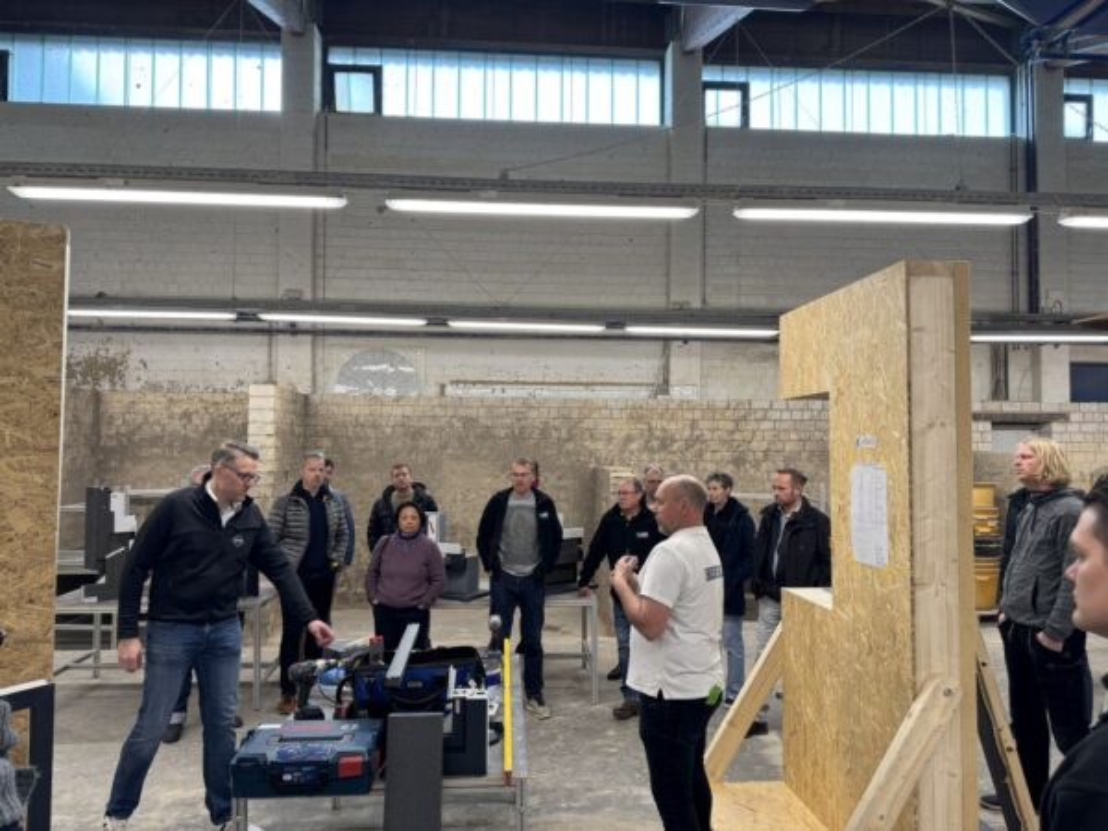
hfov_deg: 71.6
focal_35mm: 24
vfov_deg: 56.8
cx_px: 554
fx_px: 768
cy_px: 416
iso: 100
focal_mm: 6.76
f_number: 1.78
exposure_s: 1/100
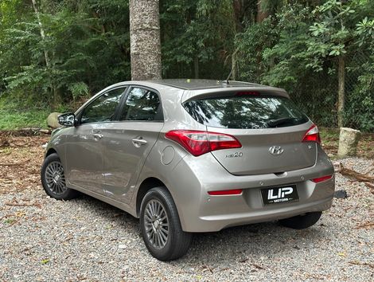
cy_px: 141
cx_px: 187
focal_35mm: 48
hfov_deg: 39.6
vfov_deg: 30.3
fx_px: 519
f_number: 1.78
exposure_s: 1/40
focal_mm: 6.86
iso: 250
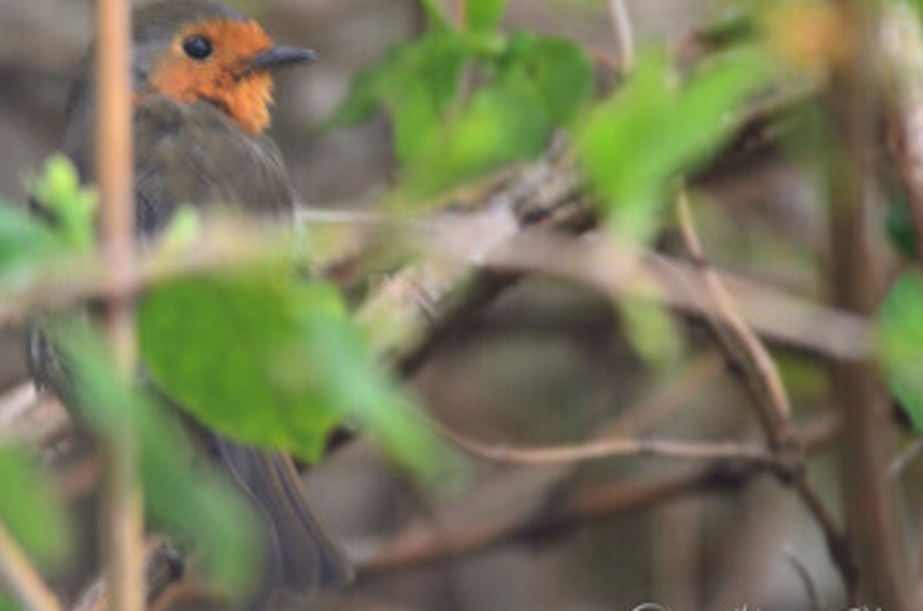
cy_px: 103
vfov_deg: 1.3
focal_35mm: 1065
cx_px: 276
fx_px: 27244
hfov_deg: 1.9
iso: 400
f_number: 5.3
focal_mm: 360
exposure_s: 1/25
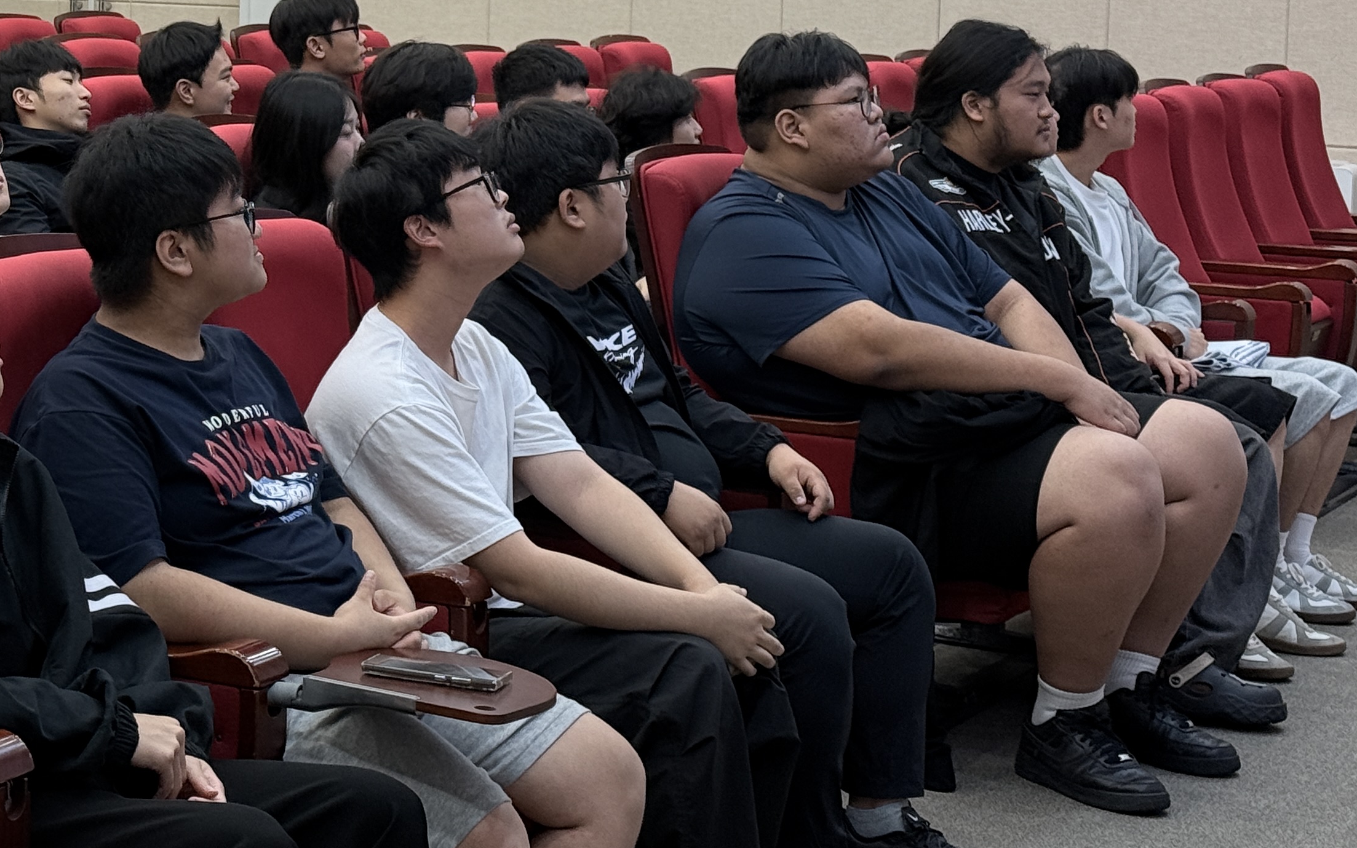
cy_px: 89
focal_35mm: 93
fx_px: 3440
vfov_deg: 13.9
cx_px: 125
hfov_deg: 21.8
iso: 50
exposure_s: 1/120
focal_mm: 6.76
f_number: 1.78
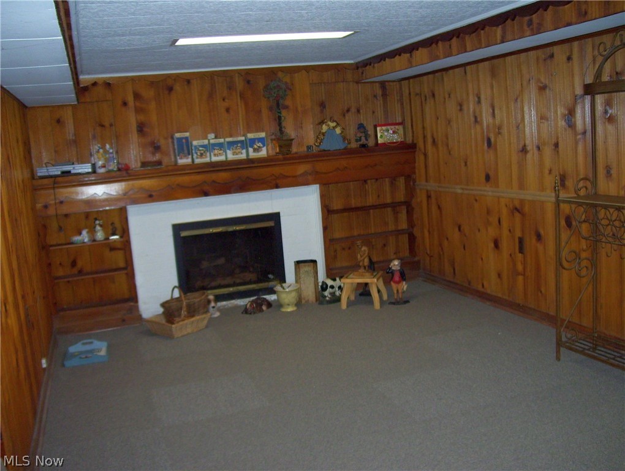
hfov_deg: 51.3
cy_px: 236
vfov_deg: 39.7
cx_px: 312
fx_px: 651
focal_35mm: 36
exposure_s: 1/60
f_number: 2.7
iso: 200
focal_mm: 6
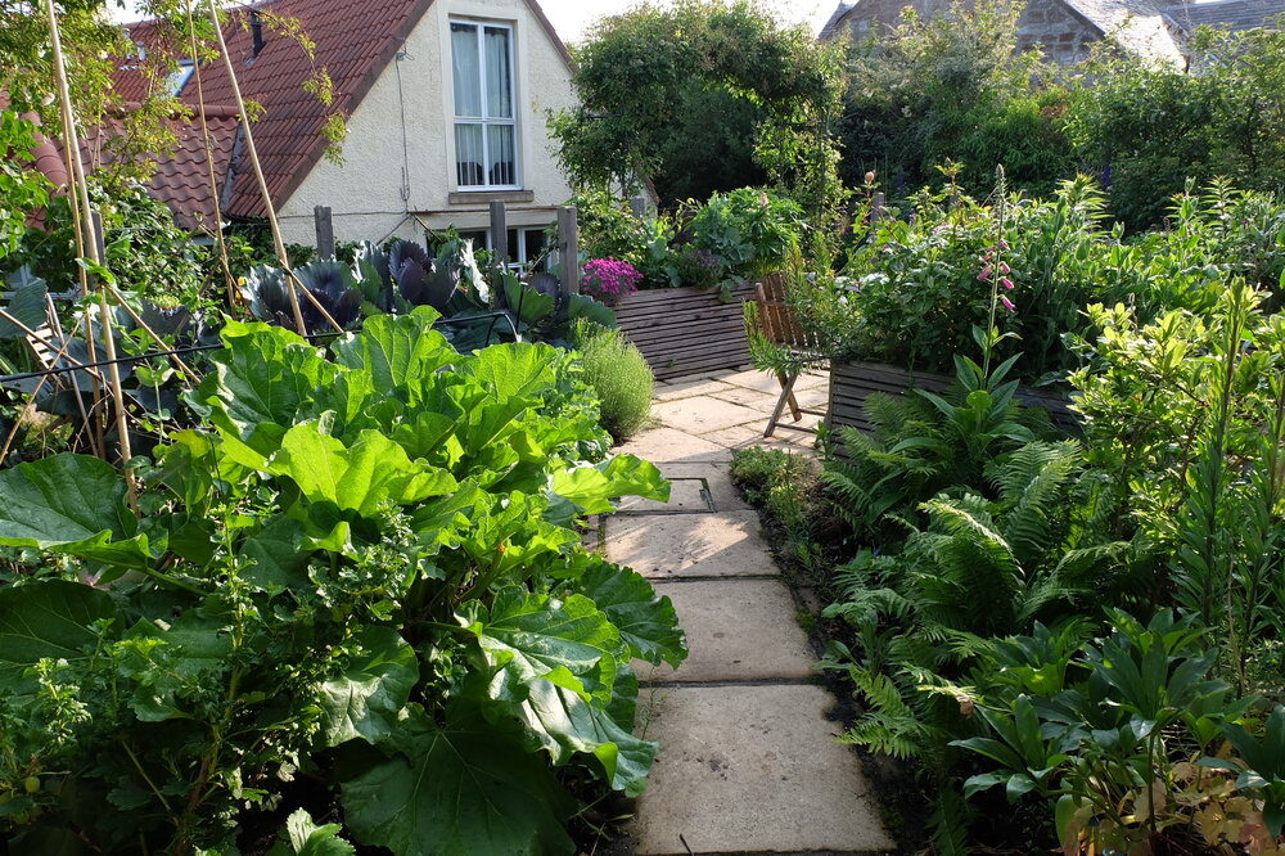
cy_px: 428
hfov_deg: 73.8
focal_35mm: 24
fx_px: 856
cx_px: 642
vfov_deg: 53.1
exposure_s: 1/80
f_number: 11
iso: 400
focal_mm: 16
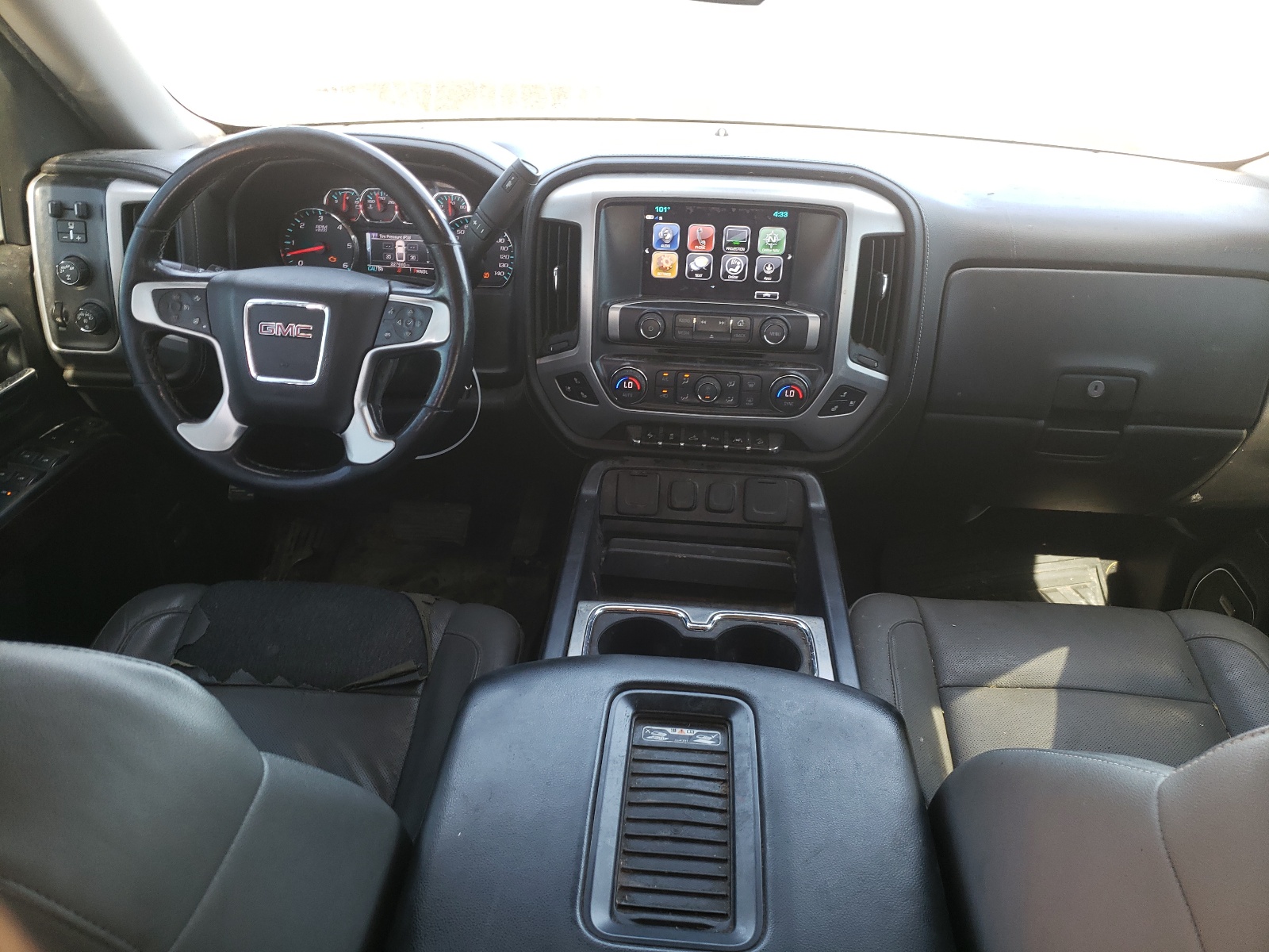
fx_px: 953
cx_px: 634
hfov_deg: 67.3
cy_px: 476
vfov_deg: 53.1
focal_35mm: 26
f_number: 1.5
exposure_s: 1/60.2
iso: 54
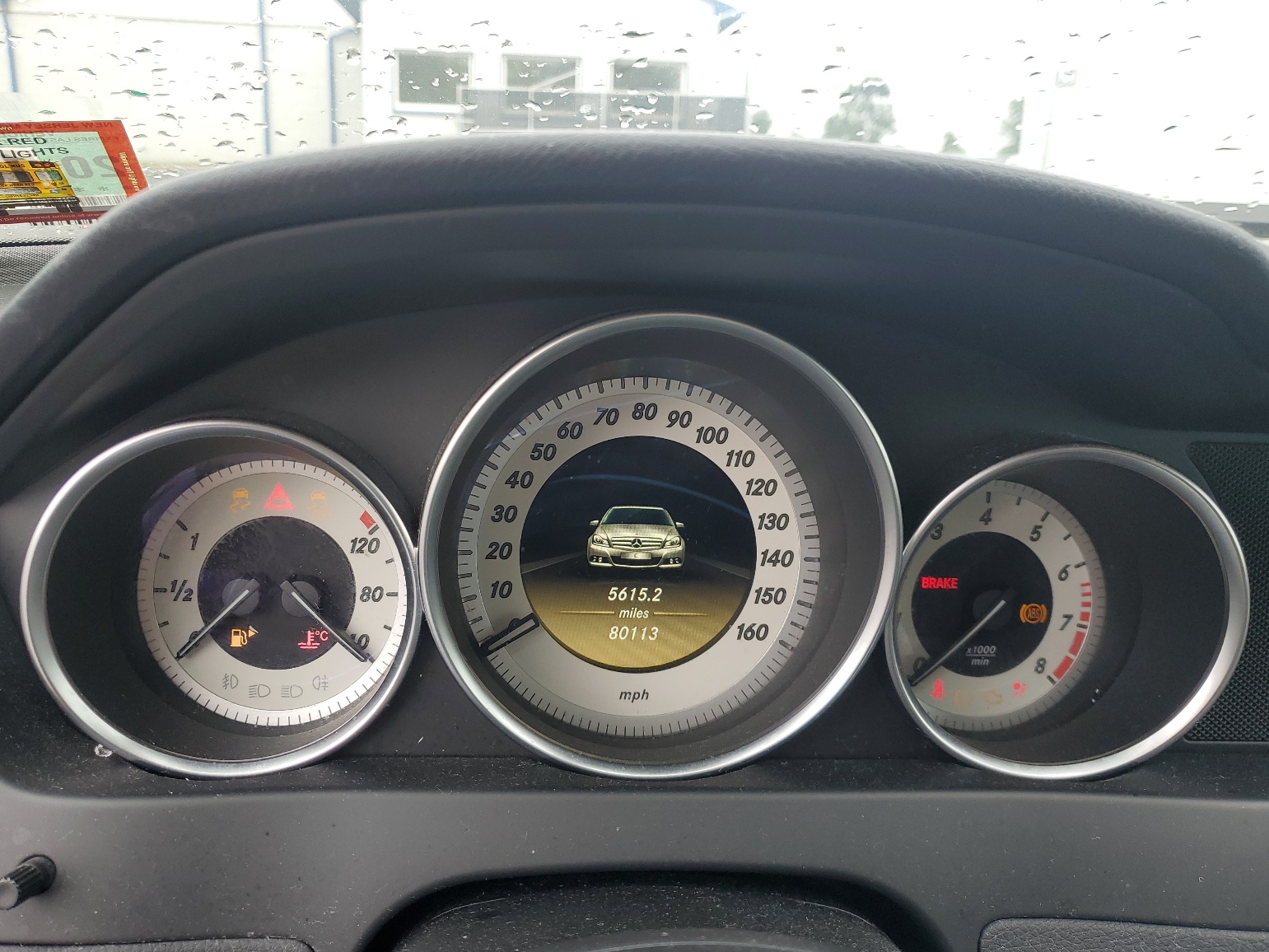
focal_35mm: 27
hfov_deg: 65.3
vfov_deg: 51.4
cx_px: 612
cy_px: 468
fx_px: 990
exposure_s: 1/127
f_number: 1.5
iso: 50
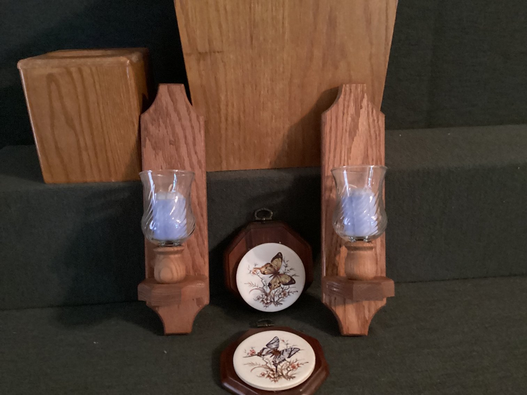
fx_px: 472
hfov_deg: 58.3
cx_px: 264
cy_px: 198
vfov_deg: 45.4
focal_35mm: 31
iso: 800
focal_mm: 3.3
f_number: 2.4
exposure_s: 1/20
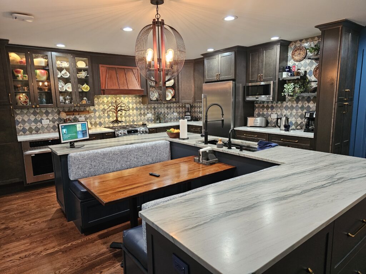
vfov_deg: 58.9
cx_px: 183
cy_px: 137
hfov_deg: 73.9
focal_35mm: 23
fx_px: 243
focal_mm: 6.3
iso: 640
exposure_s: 1/120
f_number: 1.7
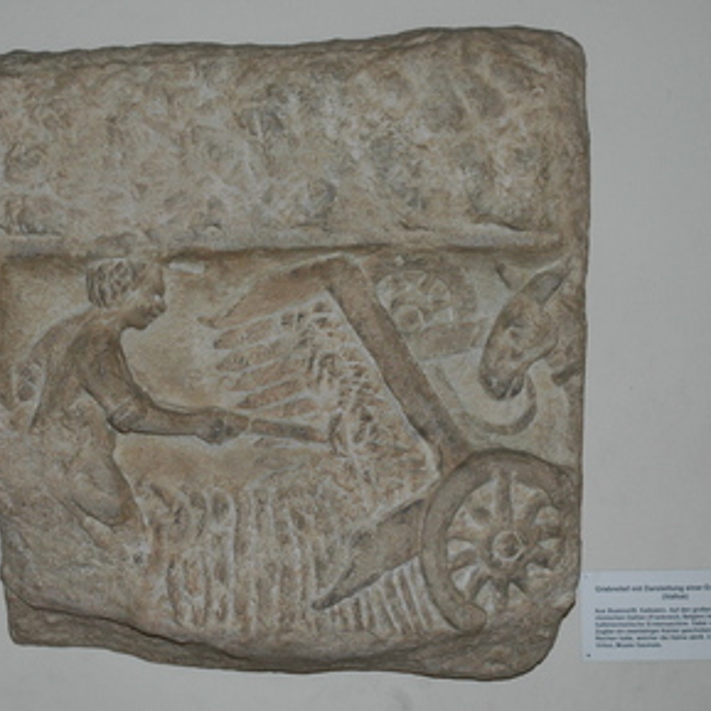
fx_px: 1534
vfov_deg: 26.1
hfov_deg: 26.1
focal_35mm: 66
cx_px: 308
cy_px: 354
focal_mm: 34
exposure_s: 1/125
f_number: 8
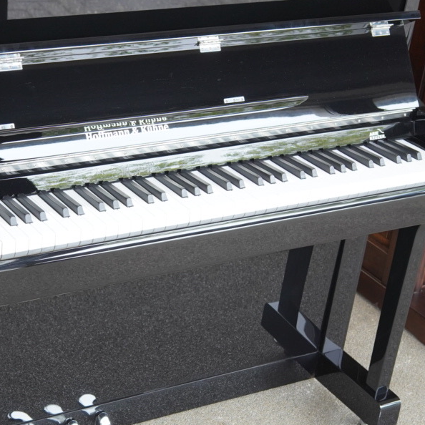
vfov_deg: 21.4
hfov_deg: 21.3
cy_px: 240
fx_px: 1125
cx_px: 129
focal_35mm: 81
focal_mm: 35
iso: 1000
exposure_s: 1/60
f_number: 6.3
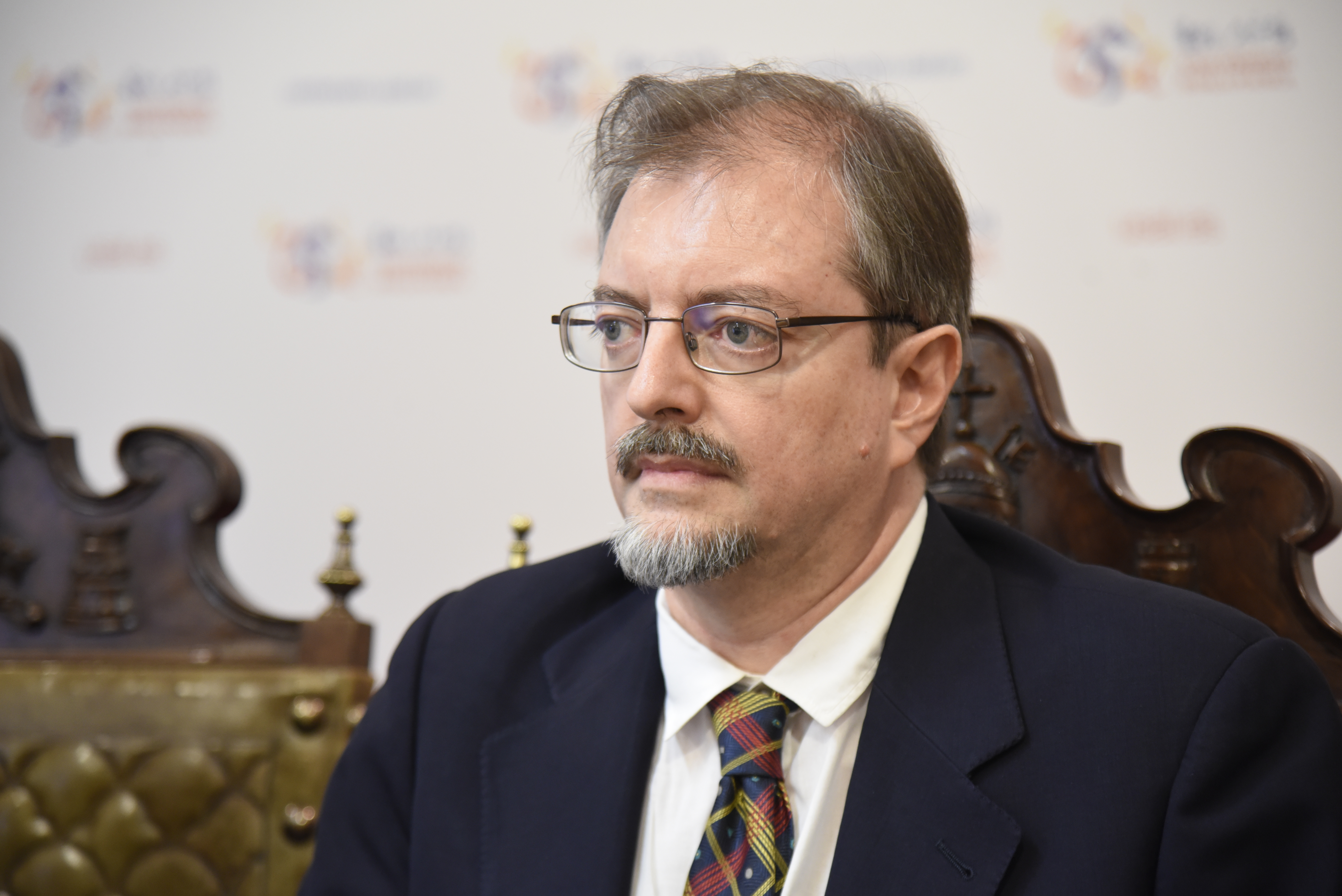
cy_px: 448
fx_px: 4475
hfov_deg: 17.1
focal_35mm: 120
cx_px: 671
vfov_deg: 11.4
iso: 2200
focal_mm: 120
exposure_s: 1/125
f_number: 4
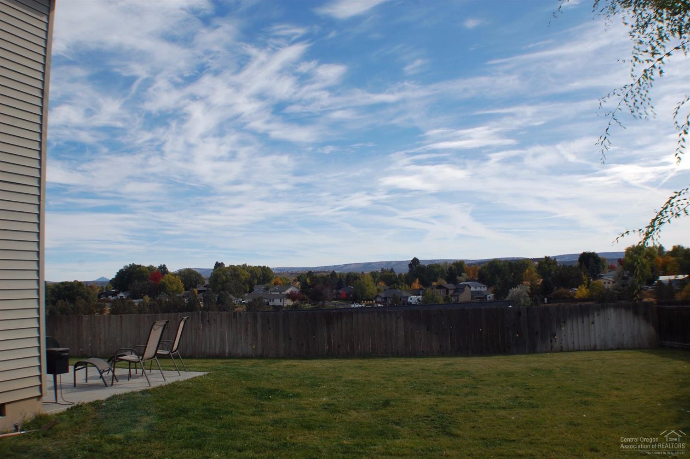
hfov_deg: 55.2
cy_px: 230
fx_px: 661
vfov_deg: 38.3
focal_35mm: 34
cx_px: 345
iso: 200
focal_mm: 23
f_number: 10
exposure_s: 1/400
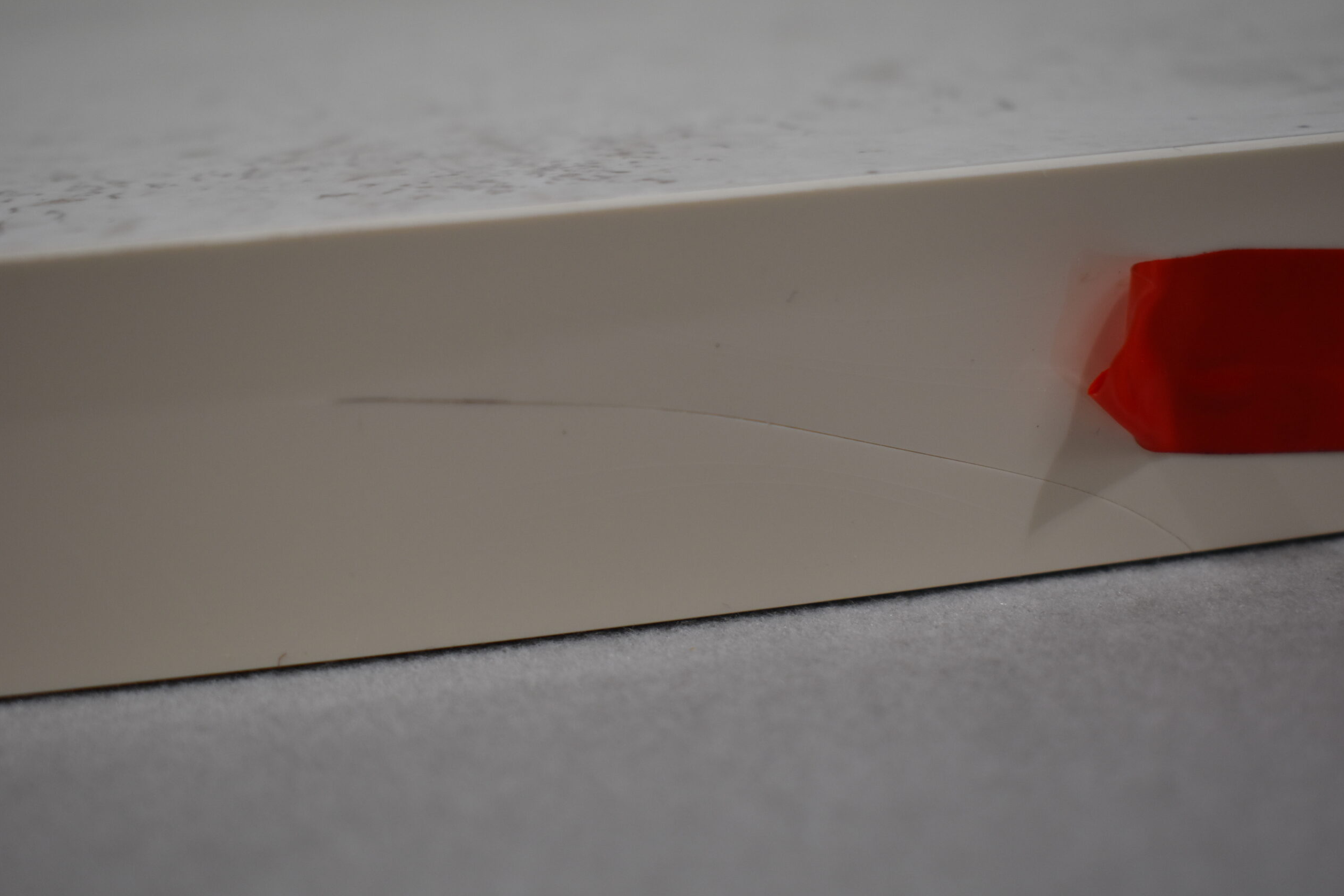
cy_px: 455
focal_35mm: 55
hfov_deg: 36.2
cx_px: 666
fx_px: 2053
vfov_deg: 24.6
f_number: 4.8
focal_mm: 36
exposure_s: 1/250
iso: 400
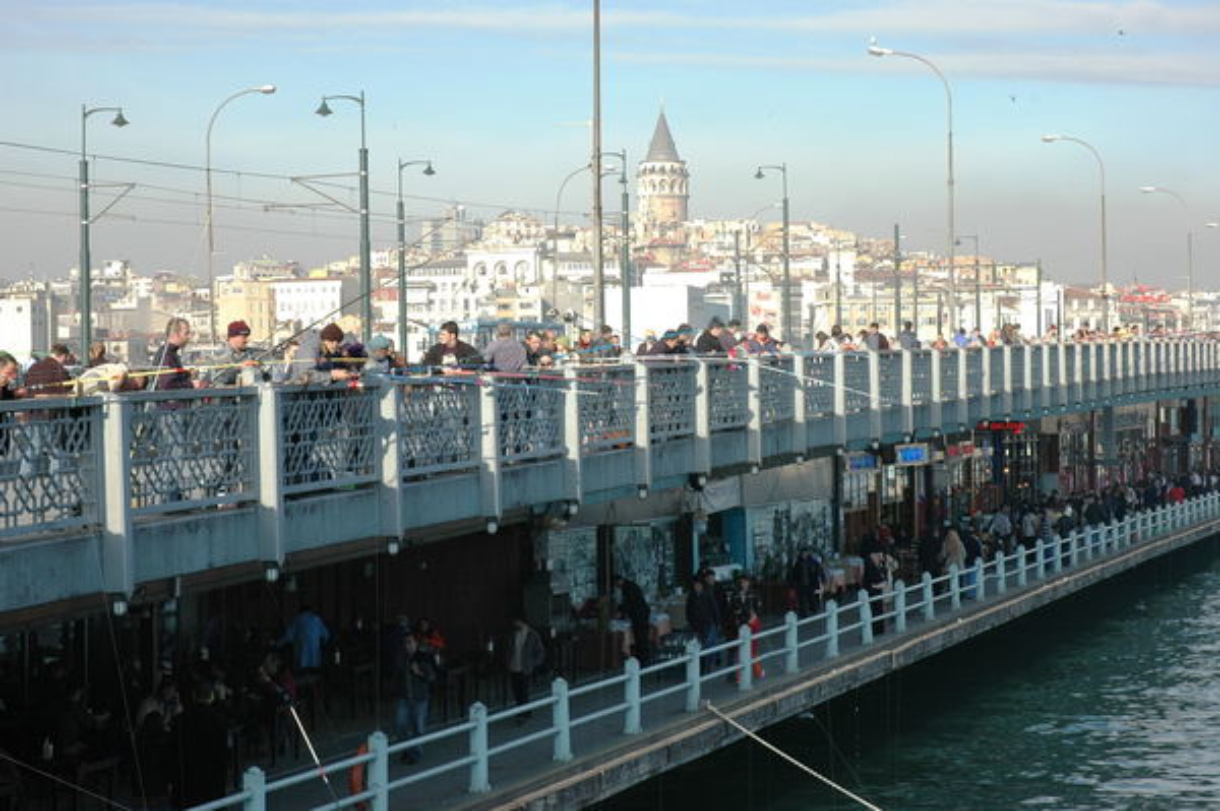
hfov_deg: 27.0
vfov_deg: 18.2
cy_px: 406
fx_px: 2540
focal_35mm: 75
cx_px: 610
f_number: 8
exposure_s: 1/250
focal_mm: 50
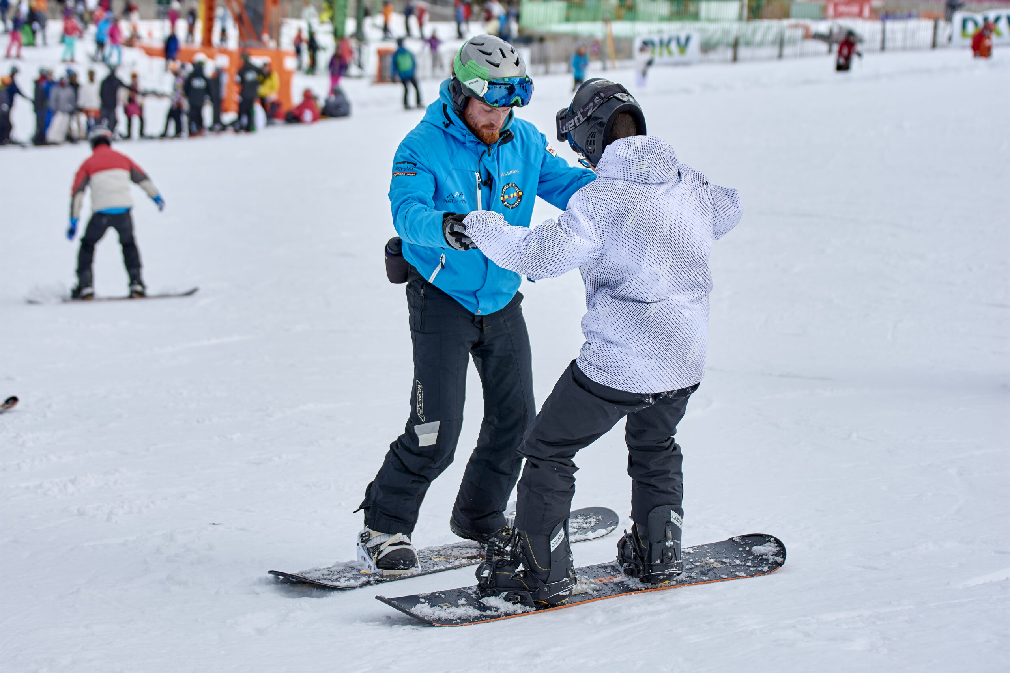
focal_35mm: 105
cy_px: 336
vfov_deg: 13.0
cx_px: 505
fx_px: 2946
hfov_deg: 19.5
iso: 100
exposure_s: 1/800
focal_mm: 70
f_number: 3.5
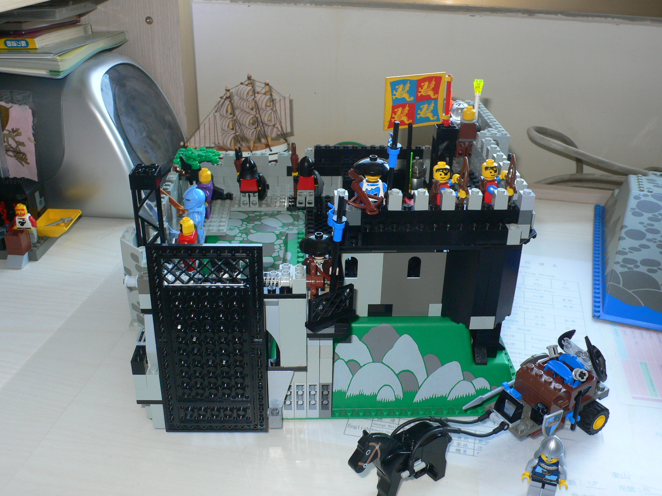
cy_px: 248
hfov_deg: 54.0
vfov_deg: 41.8
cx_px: 331
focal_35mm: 34
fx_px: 650
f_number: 4
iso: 100
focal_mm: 6.3
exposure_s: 1/30
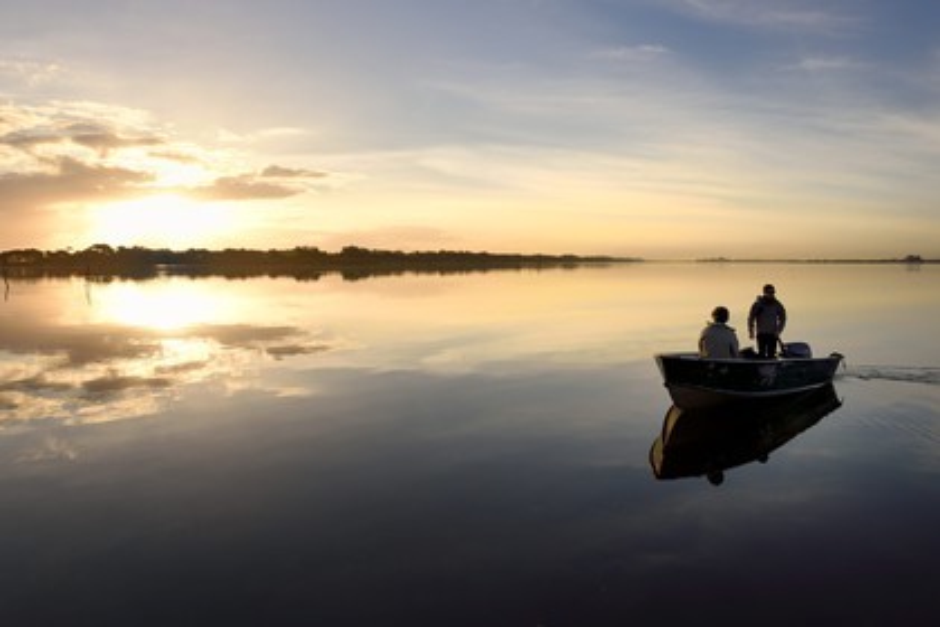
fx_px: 627
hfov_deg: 73.7
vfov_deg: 53.1
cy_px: 314
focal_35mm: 24
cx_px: 470
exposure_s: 1/320
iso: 400
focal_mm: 24
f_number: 13
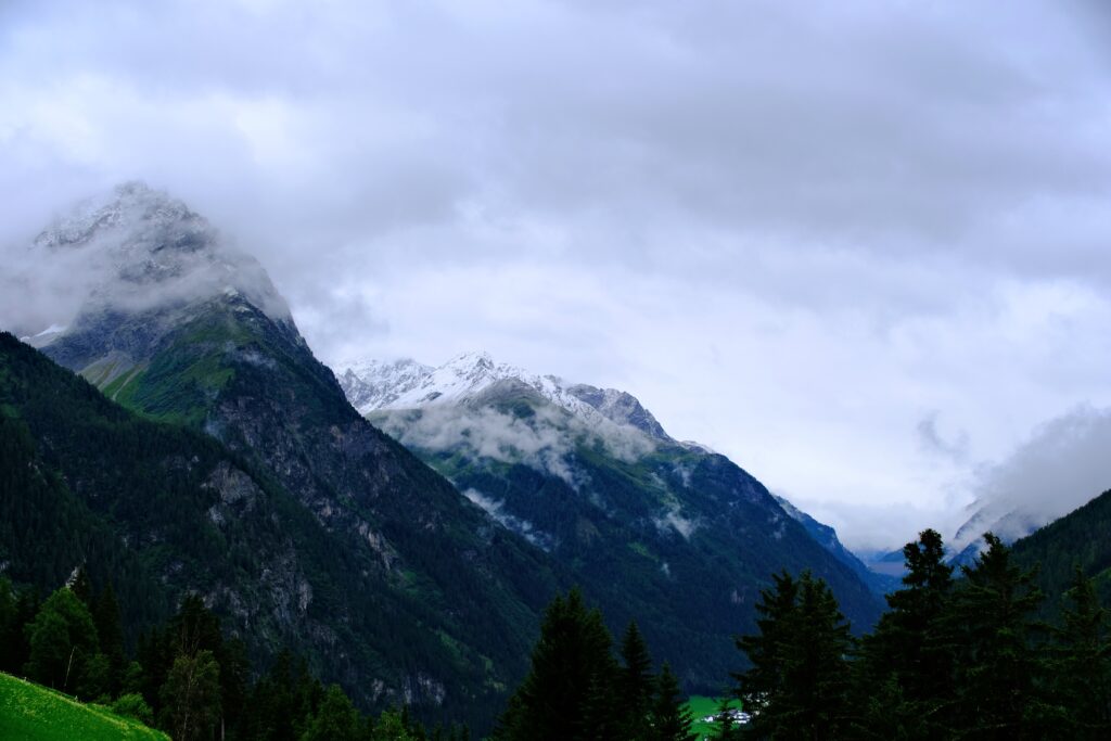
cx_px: 556
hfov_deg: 47.4
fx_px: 1265
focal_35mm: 41
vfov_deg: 32.6
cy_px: 370
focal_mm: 27.5
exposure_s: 1/909
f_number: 5.6
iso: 320
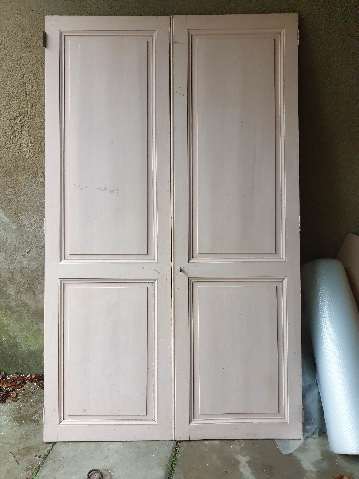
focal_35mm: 26
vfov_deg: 67.3
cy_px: 240
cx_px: 180
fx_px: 360
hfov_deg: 53.1
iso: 250
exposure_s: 1/50
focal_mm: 4.3
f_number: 1.5
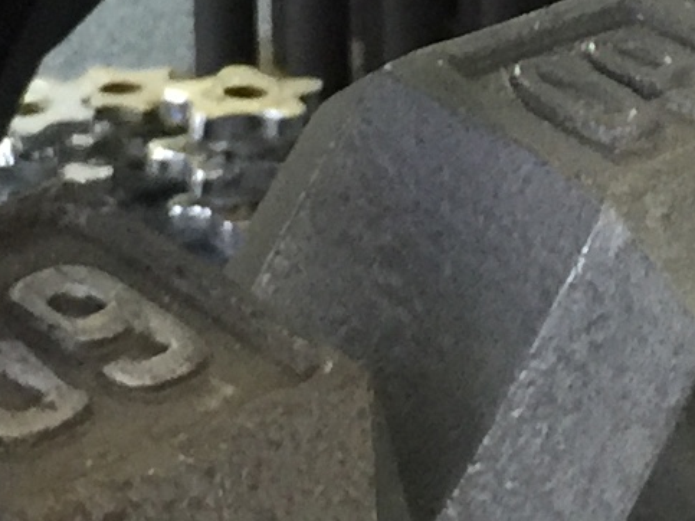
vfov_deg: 7.5
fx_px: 3934
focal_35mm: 196
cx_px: 954
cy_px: -227
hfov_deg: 9.9
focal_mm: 4.15
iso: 100
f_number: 2.2
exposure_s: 1/15
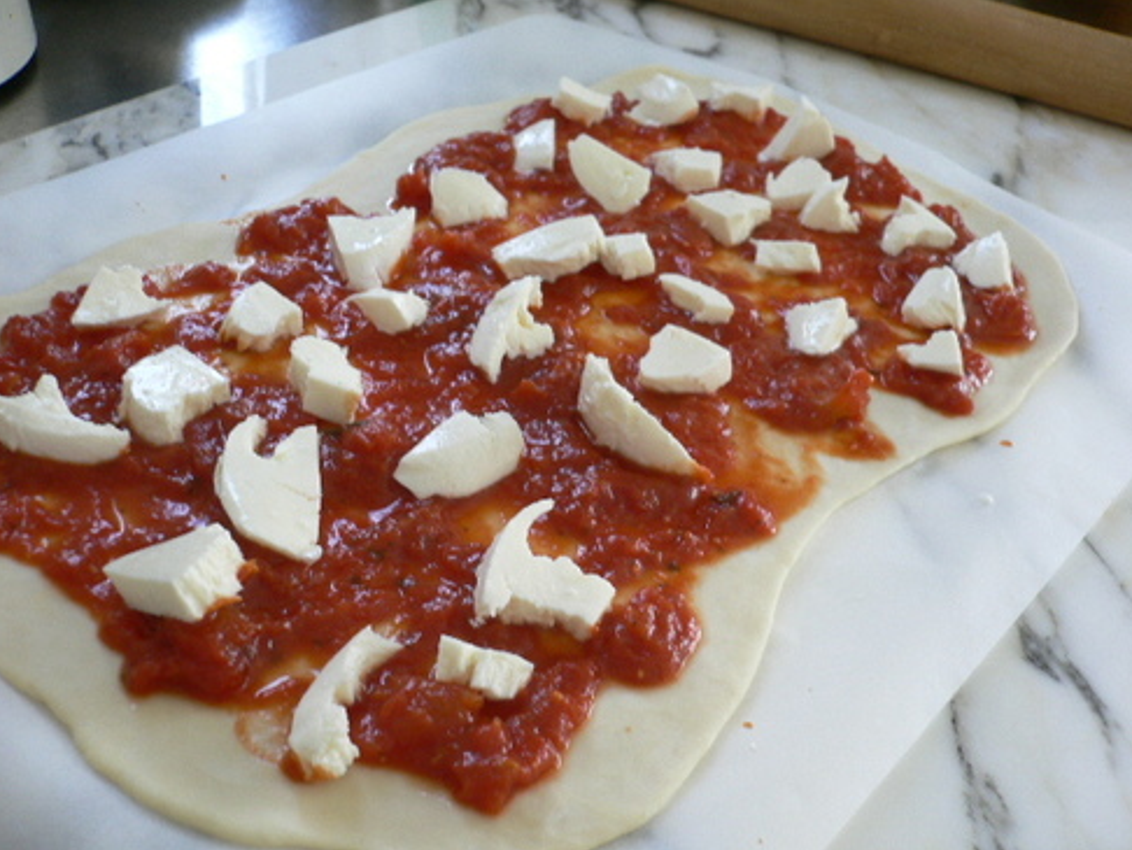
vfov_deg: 39.7
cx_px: 575
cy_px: 432
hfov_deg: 51.3
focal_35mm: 36
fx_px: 1178
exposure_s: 1/15
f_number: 2.8
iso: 100
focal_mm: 5.8
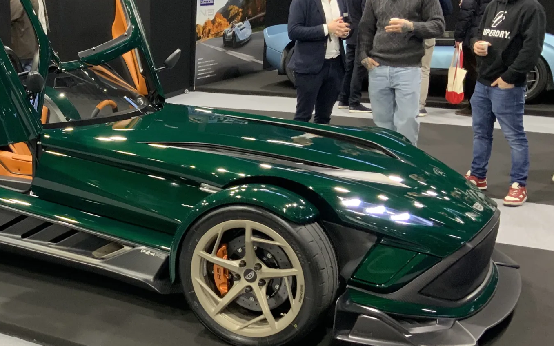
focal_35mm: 58
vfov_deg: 22.4
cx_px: 79
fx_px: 876
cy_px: 162
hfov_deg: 33.6
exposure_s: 1/50
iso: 100
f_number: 1.8
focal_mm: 3
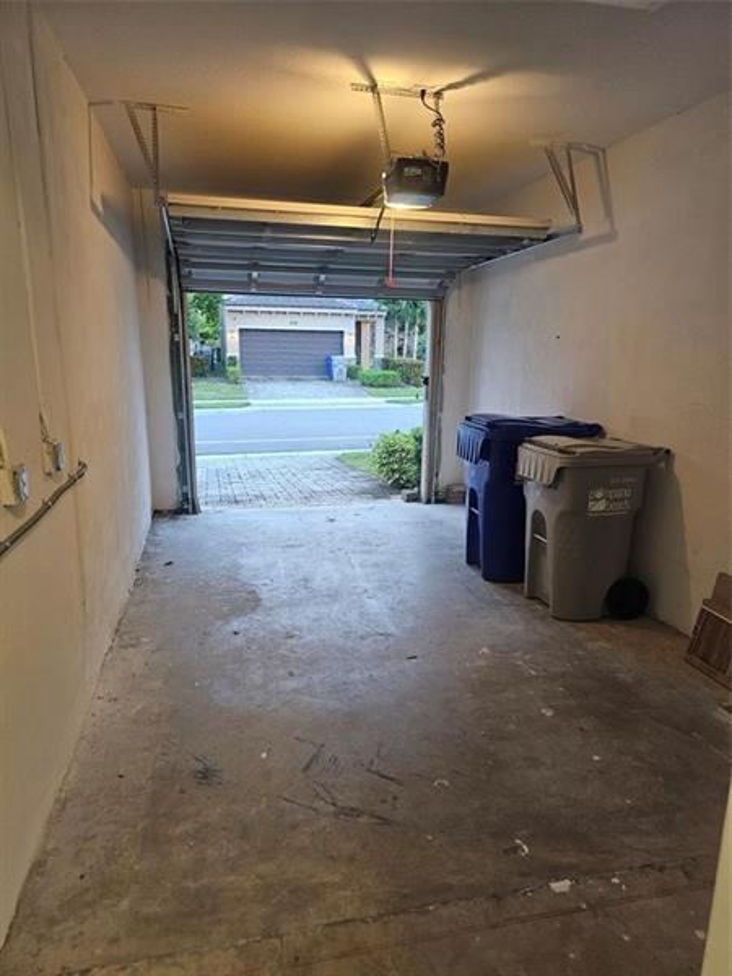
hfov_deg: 58.9
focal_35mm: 23
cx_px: 366
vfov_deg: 73.9
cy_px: 488
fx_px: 648
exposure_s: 1/120
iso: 500
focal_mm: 6.3
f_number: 1.7
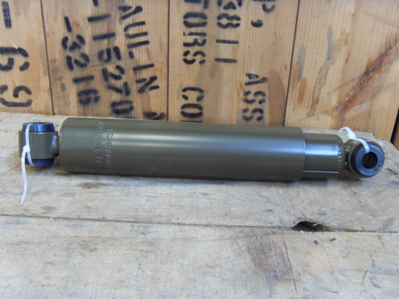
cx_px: 200
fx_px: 450
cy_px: 150
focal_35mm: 39
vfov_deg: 36.8
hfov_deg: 47.9
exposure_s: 1/6
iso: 200
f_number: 3.5
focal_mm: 6.6
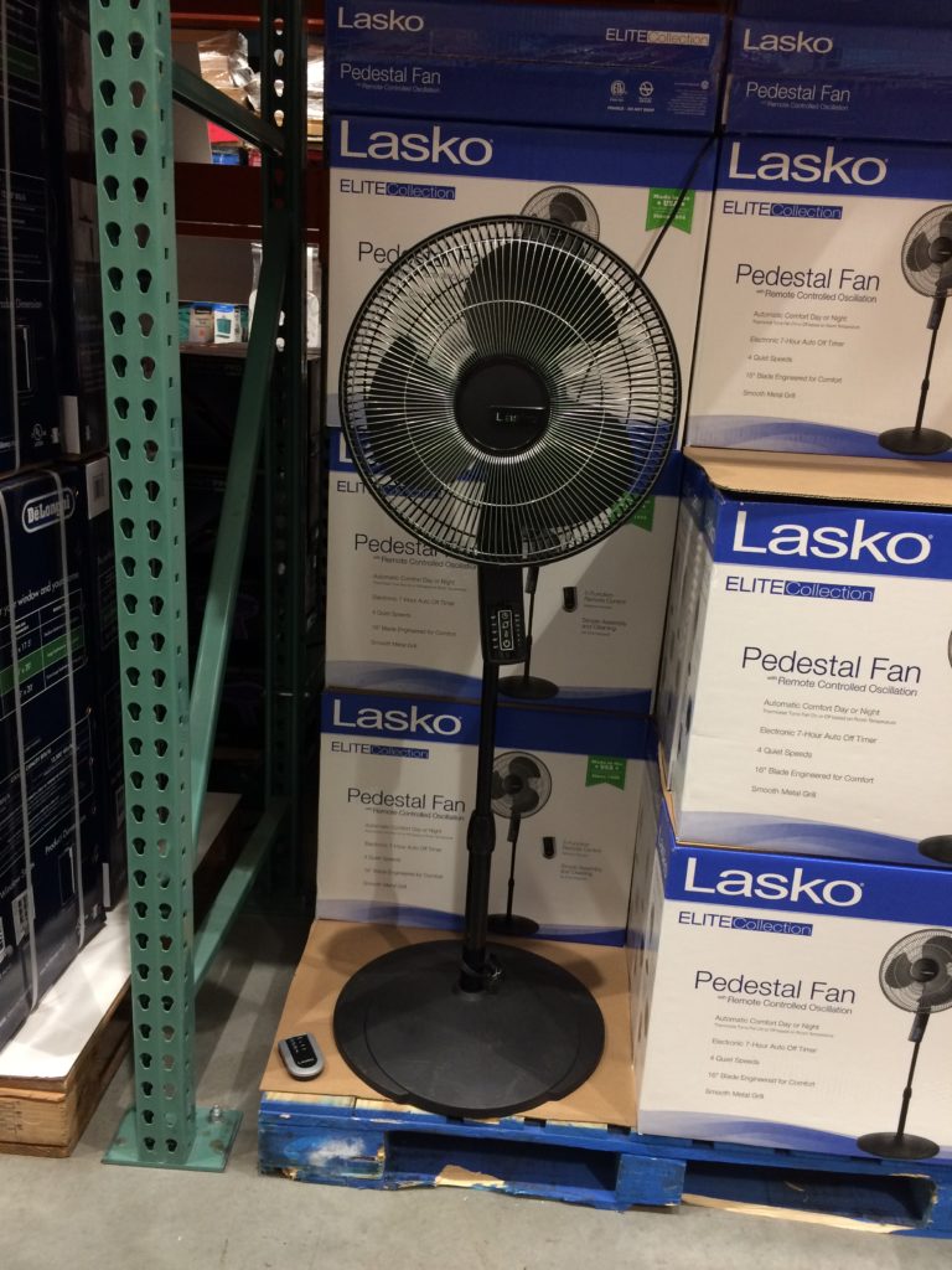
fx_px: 1063
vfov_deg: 61.7
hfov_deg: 48.2
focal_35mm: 29
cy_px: 635
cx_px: 476
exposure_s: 1/30
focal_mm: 4.15
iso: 125
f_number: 2.2
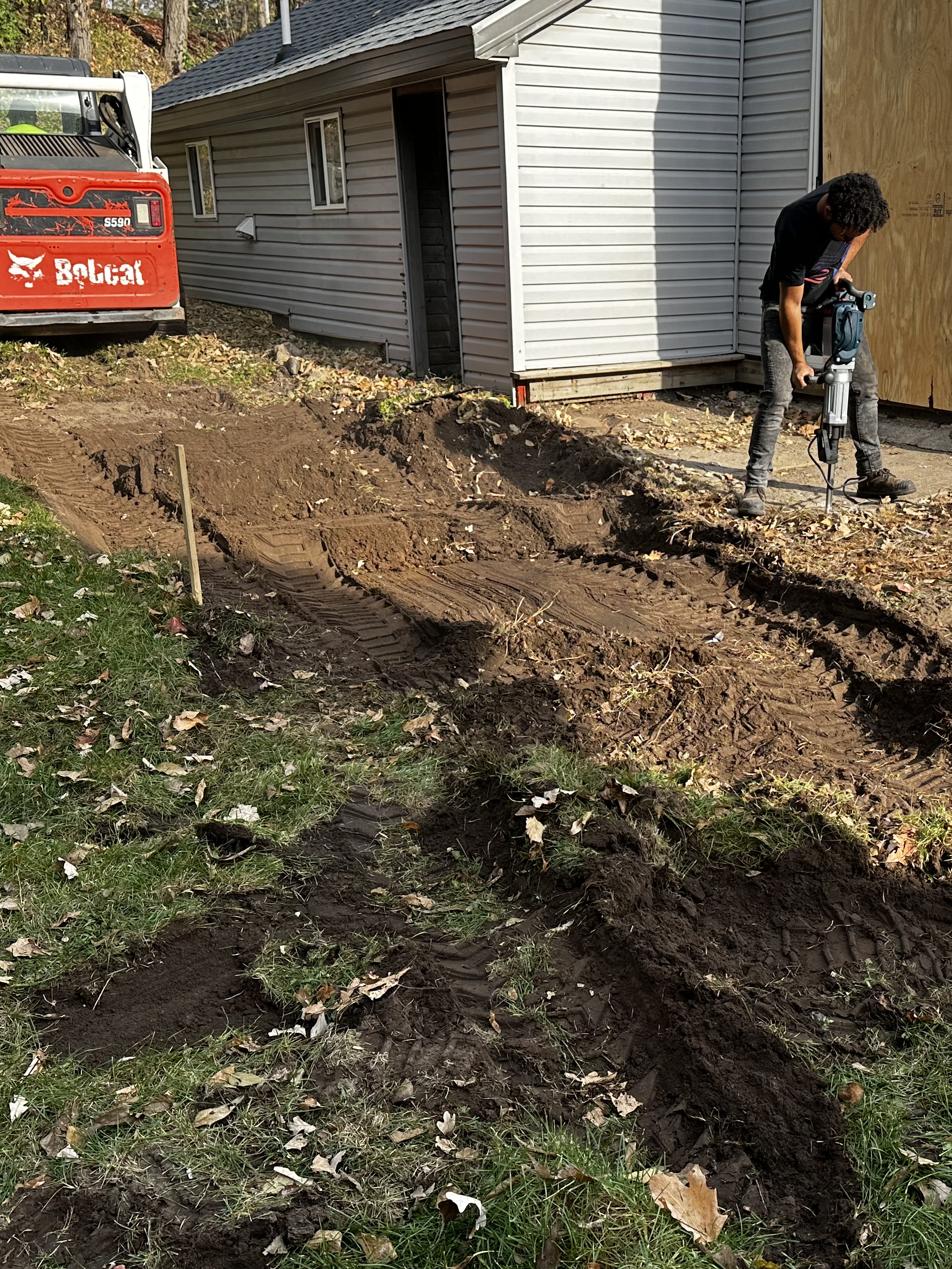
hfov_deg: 38.1
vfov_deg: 50.1
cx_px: 663
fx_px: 1356
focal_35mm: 37
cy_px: 677
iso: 80
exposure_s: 1/1241
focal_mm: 6.86
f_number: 1.78
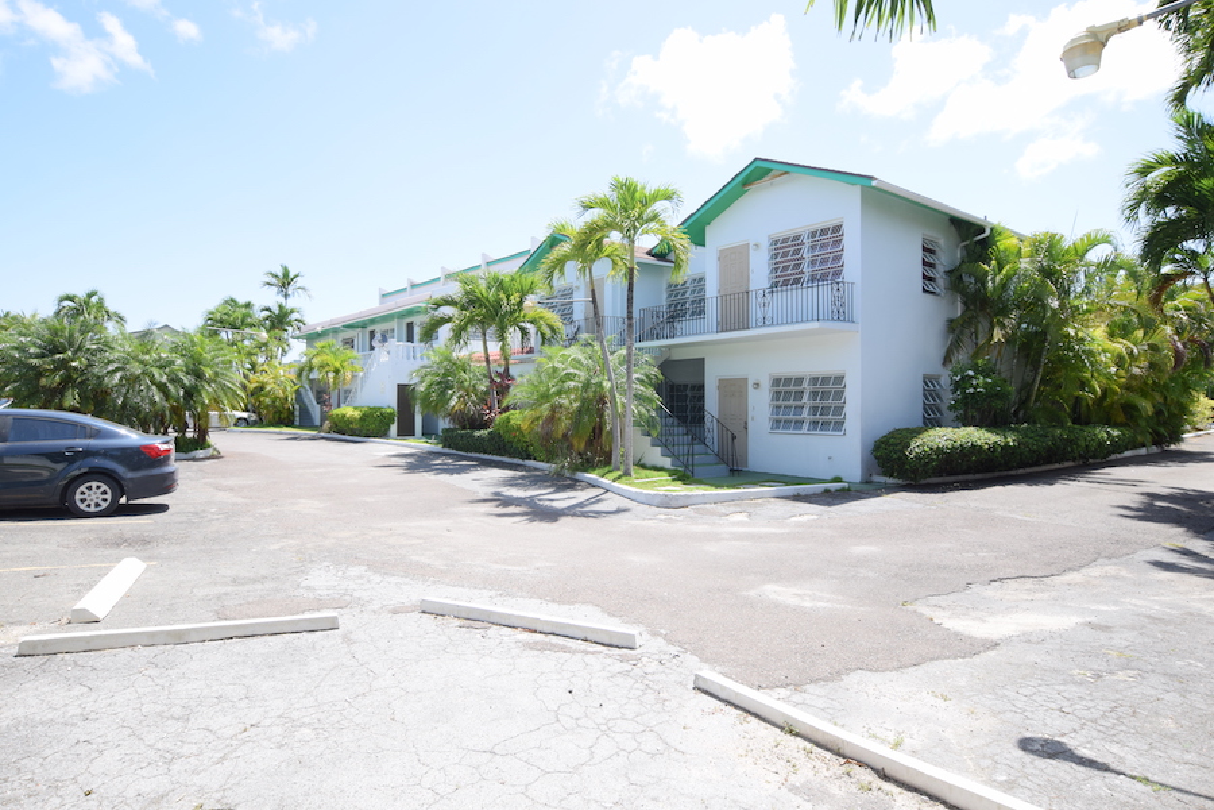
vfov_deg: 63.2
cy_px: 405
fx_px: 658
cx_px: 607
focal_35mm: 20
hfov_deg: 85.4
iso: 320
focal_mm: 13
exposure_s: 1/250
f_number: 8
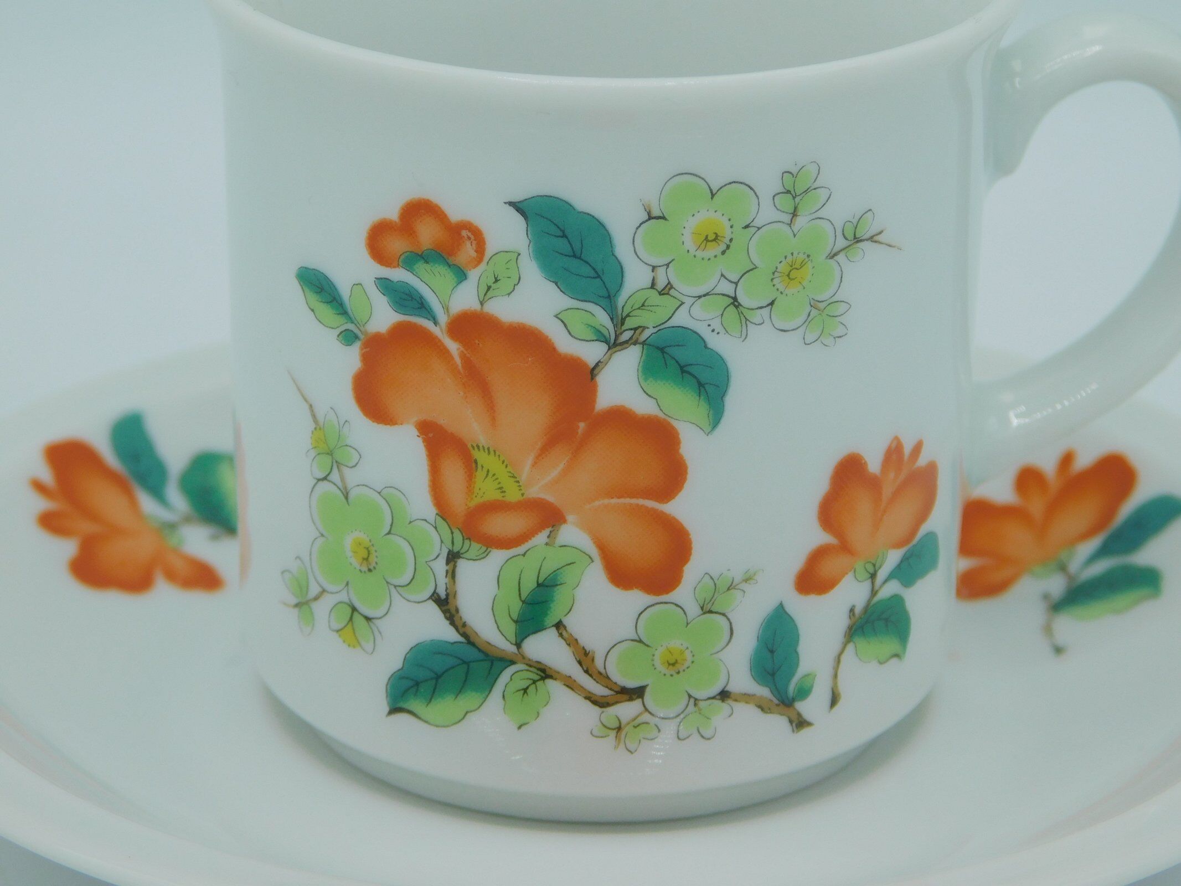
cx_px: 590
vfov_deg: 11.1
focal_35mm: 134
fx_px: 4572
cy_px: 443
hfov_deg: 14.7
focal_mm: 23.7
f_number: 5
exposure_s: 1/125
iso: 125
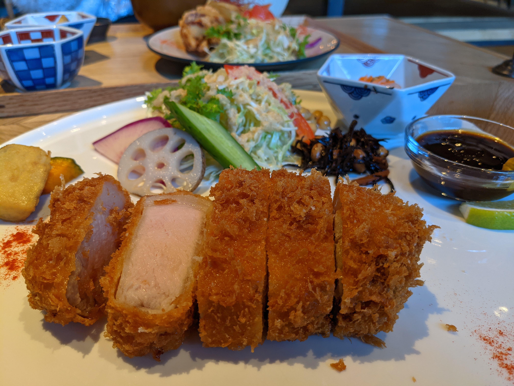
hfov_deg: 65.3
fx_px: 401
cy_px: 193
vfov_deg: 51.4
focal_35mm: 27
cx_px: 257
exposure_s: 1/25
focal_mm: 4.38
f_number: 1.73
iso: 109
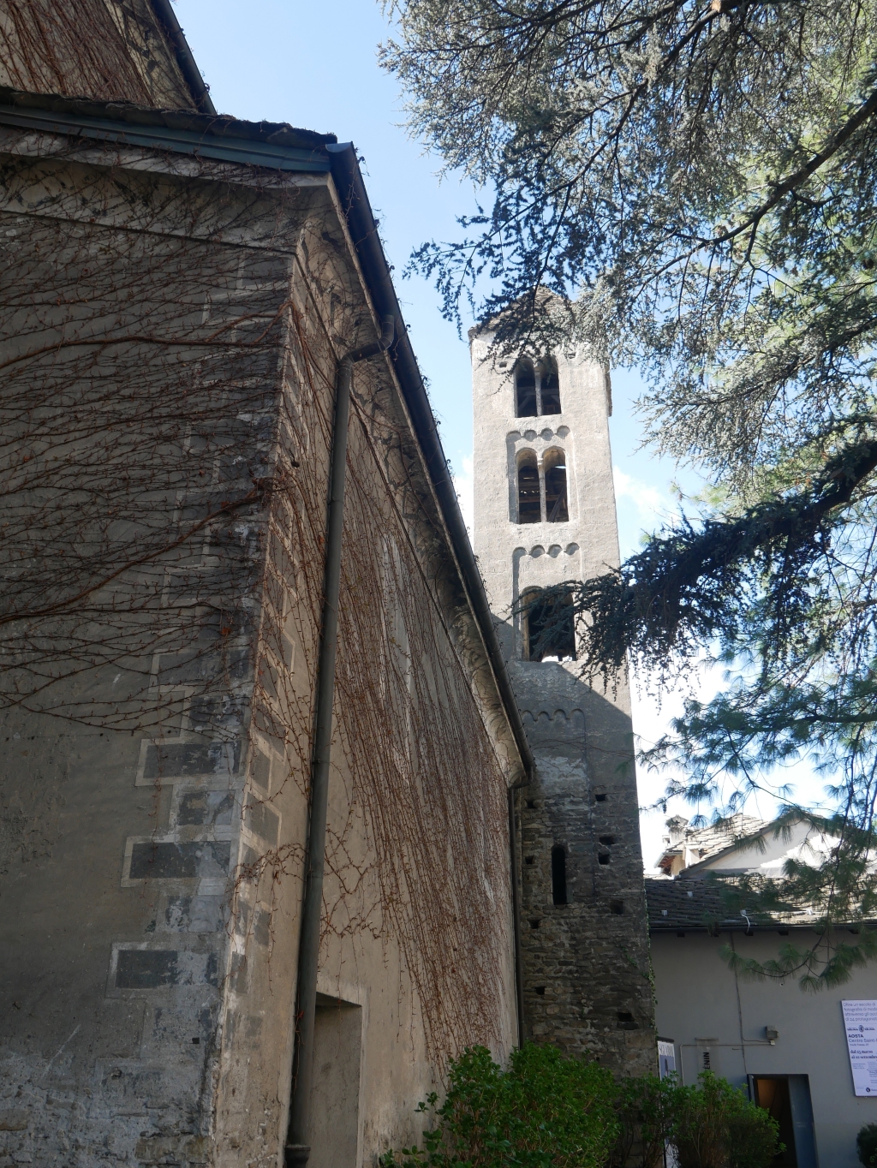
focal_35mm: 30
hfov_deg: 46.8
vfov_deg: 59.9
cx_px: 438
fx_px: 1013
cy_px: 584
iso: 200
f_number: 5
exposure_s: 1/200
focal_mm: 15
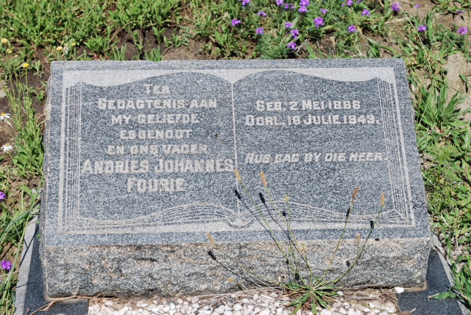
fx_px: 1080
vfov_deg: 16.6
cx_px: 236
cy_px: 158
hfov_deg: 24.6
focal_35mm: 82
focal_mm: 55
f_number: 9
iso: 100
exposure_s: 1/320
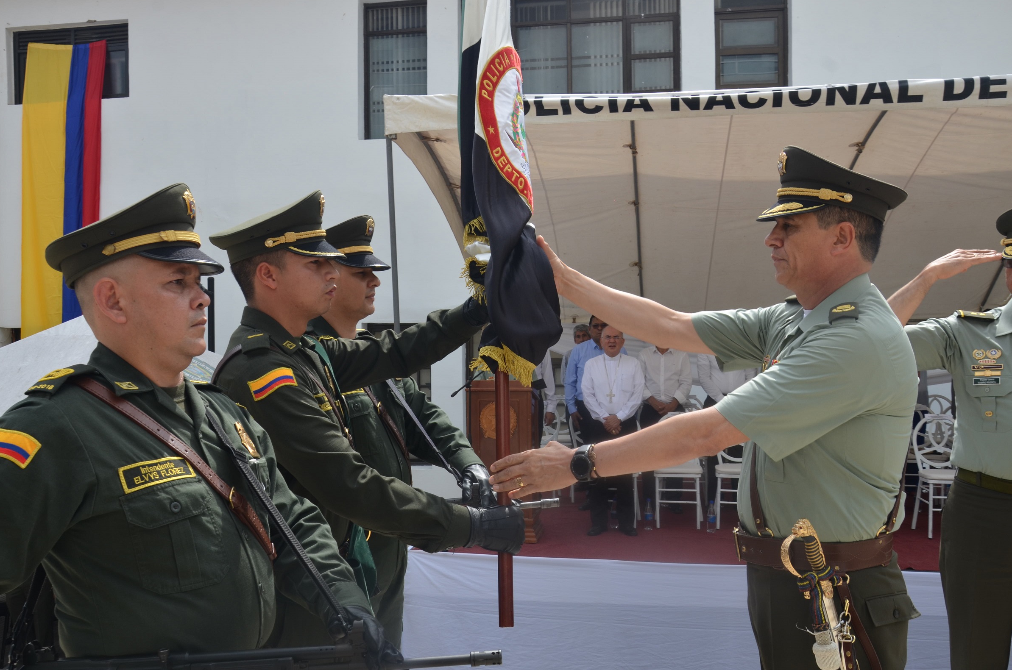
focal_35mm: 33
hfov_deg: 58.0
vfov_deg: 40.3
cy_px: 338
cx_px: 506
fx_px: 912
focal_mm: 21
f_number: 8
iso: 160
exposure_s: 1/250
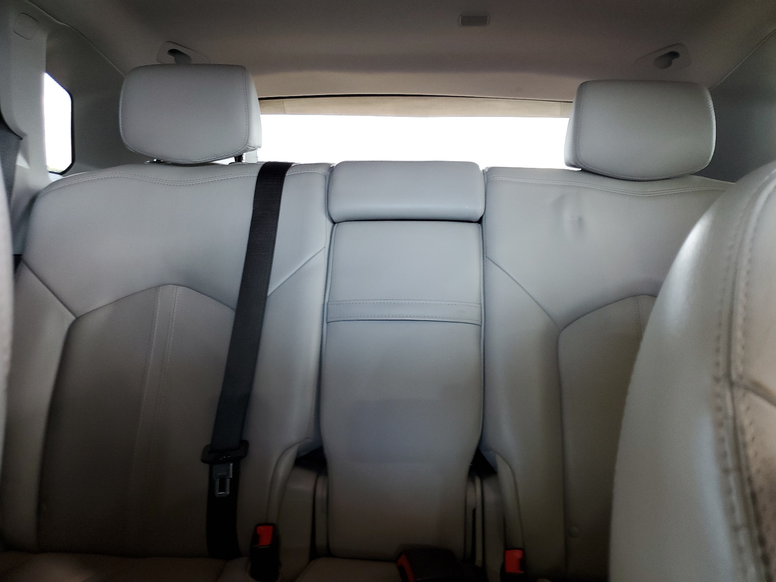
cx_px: 388
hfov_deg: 67.3
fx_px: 583
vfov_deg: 53.1
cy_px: 291
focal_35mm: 26
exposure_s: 1/60.2
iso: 92
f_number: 1.5
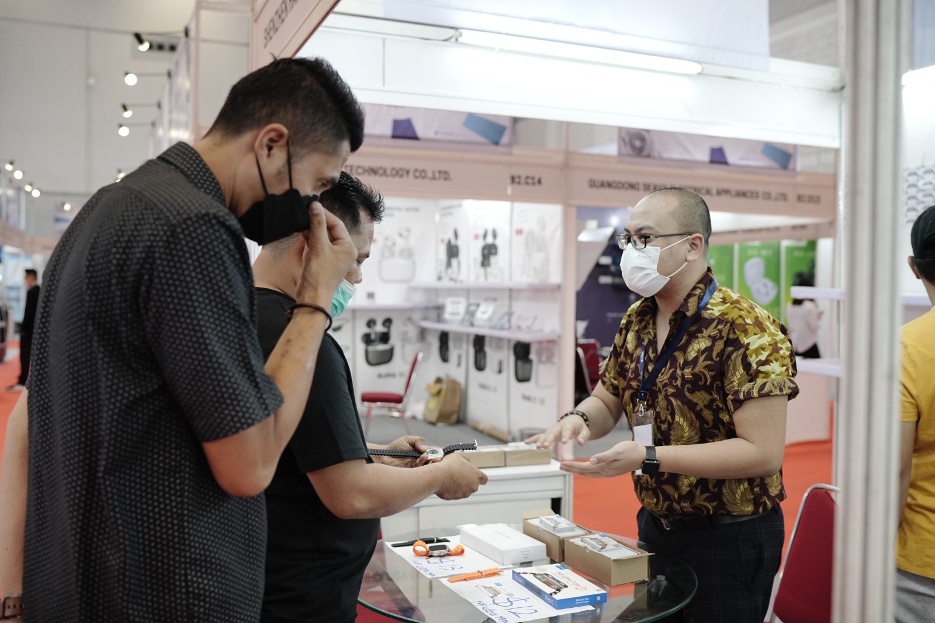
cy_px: 312
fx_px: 909
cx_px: 468
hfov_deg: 54.4
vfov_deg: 37.8
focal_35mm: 35
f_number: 2.8
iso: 1250
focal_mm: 35
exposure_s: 1/160
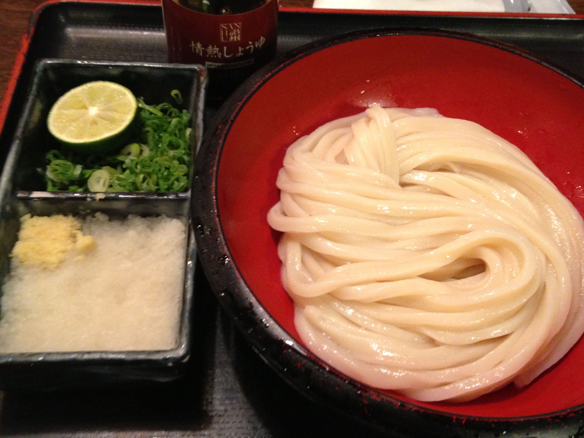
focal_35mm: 39
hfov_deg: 47.9
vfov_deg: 36.8
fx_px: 658
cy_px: 203
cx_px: 300
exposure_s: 1/20
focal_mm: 4.13
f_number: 2.4
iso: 320
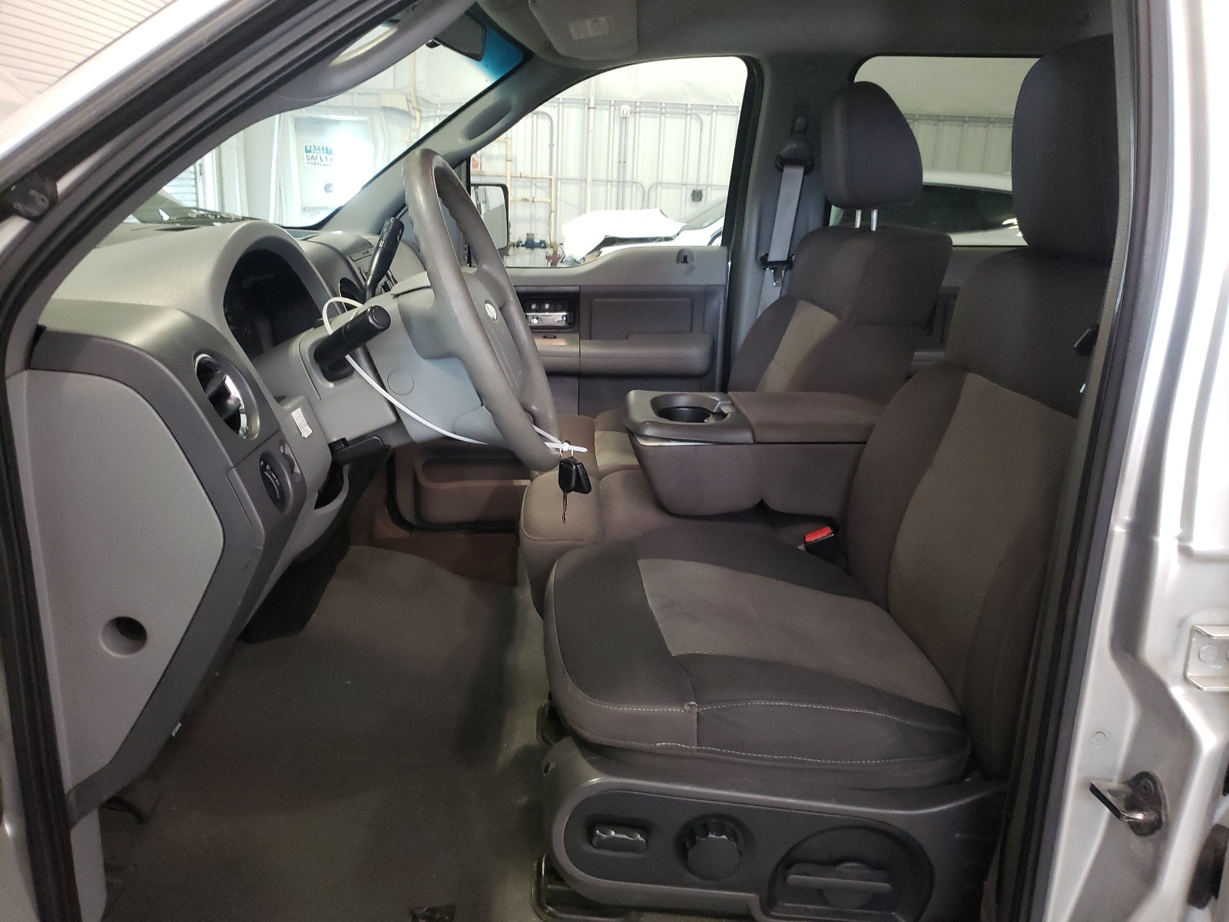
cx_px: 614
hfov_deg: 67.3
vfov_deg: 53.1
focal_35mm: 26
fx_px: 923
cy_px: 461
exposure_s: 1/30
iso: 355
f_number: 1.5
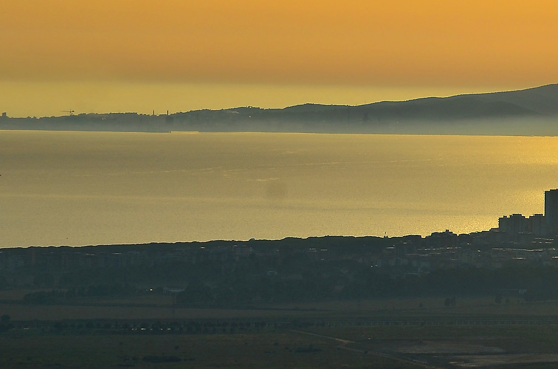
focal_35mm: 333
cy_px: 207
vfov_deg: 4.1
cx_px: 652
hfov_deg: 6.2
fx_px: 5155
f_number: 8
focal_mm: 85
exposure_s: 1/1000
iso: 100
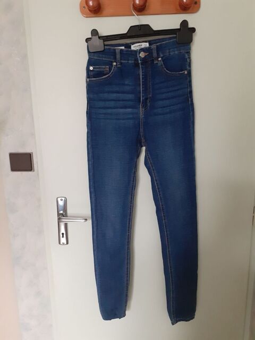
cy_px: 170
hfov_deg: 51.4
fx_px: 265
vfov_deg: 65.3
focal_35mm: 27
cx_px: 128
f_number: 1.9
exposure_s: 1/25
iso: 400
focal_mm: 3.6
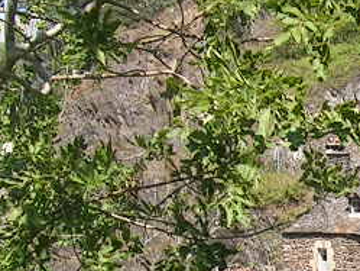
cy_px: 297
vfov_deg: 10.2
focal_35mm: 144
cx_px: 613
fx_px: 1498
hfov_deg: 12.7
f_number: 4.8
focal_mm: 5.4
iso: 50
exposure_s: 1/224
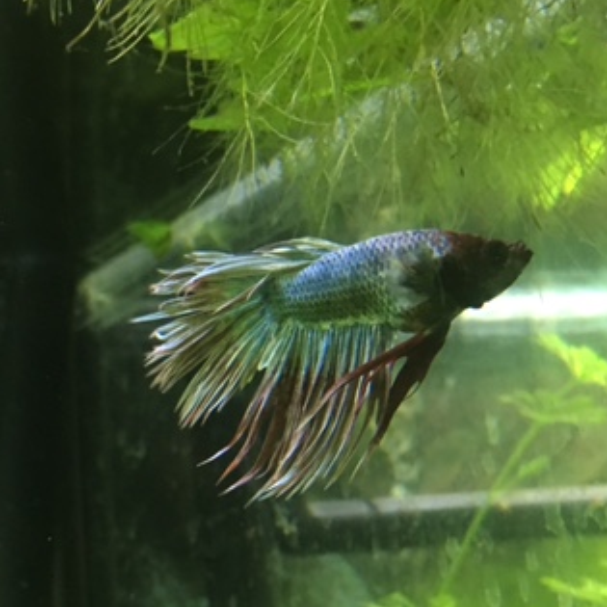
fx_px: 1032
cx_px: 216
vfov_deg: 32.4
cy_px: 424
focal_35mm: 52
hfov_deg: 32.6
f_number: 2.2
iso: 200
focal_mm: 4.15
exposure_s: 1/20
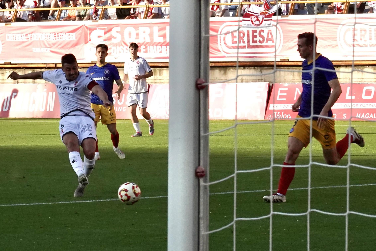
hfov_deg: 13.1
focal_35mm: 157
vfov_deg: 8.7
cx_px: 188
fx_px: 1640
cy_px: 126
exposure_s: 1/800
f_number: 14
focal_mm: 105
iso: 2500
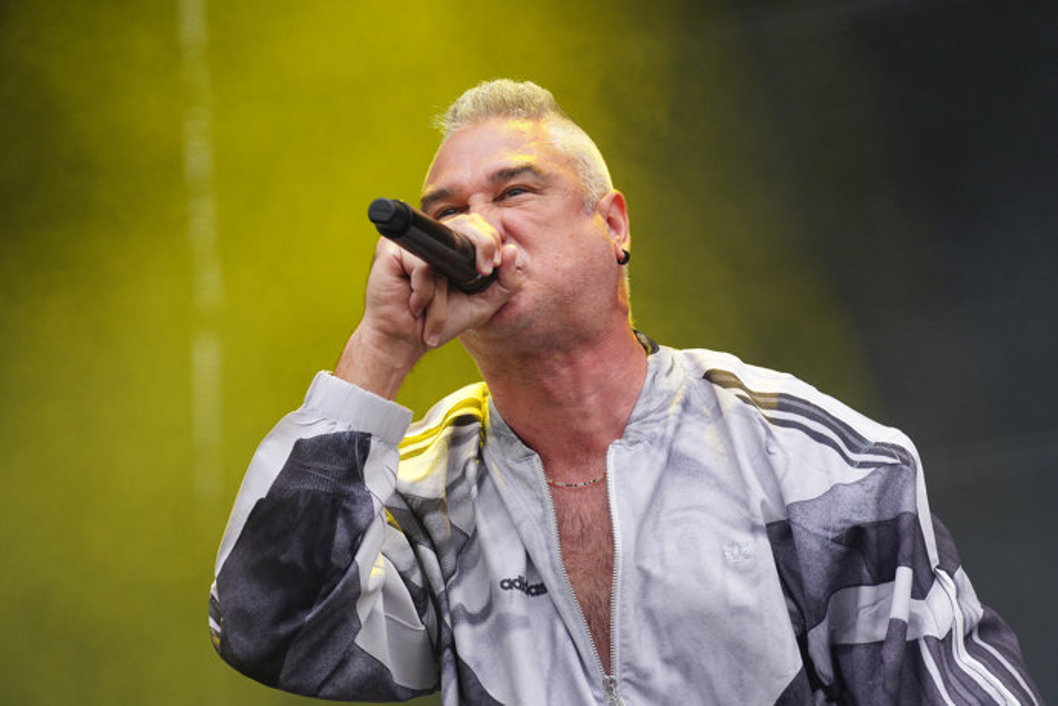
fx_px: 5877
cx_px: 529
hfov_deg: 10.3
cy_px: 353
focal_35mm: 200
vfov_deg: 6.9
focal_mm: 200
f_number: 5
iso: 800
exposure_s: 1/1250
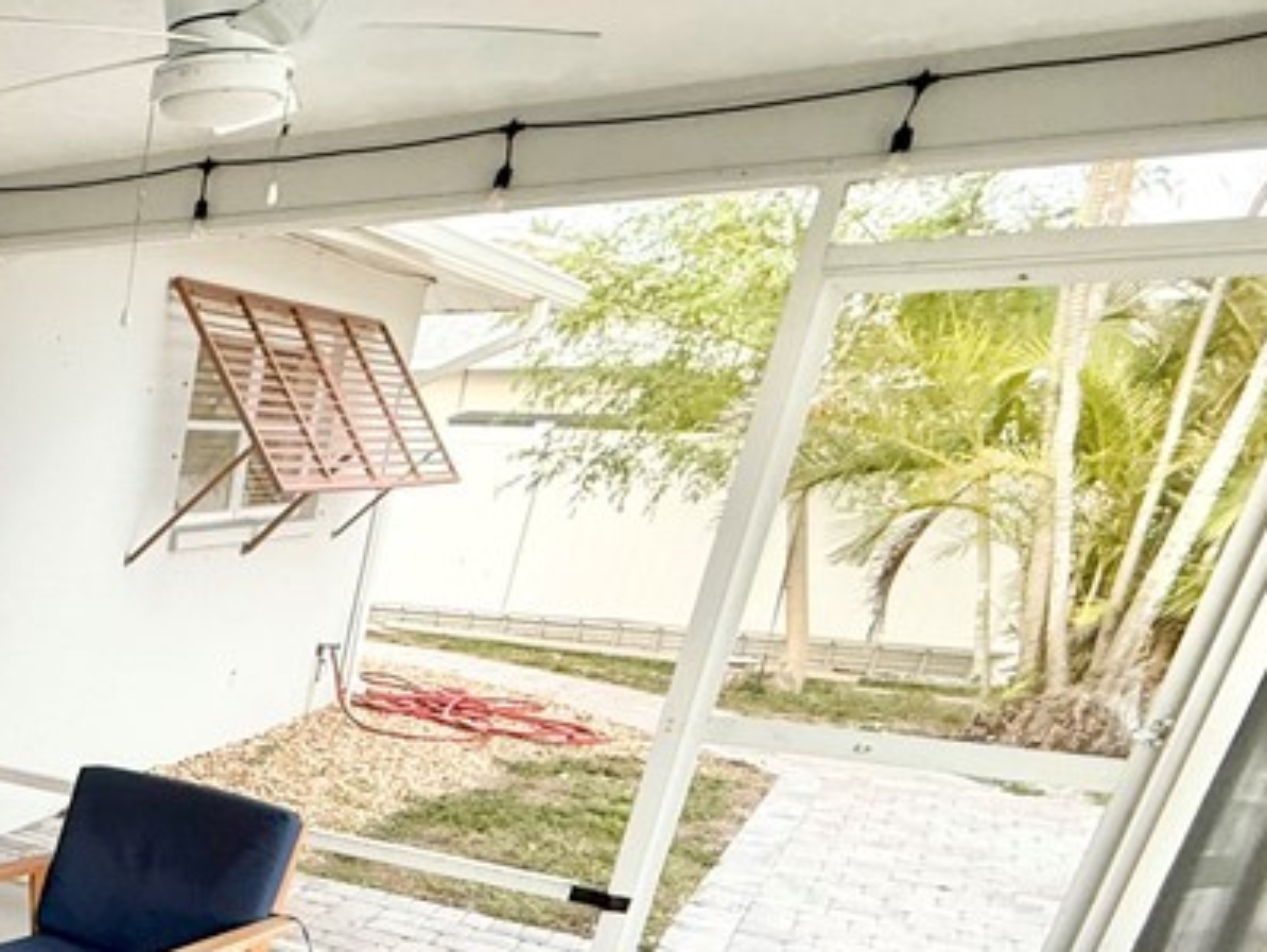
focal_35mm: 36
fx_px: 1318
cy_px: 1006
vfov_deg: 35.0
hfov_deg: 37.2
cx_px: -296
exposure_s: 1/120
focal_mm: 2.22
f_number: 2.2
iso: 320
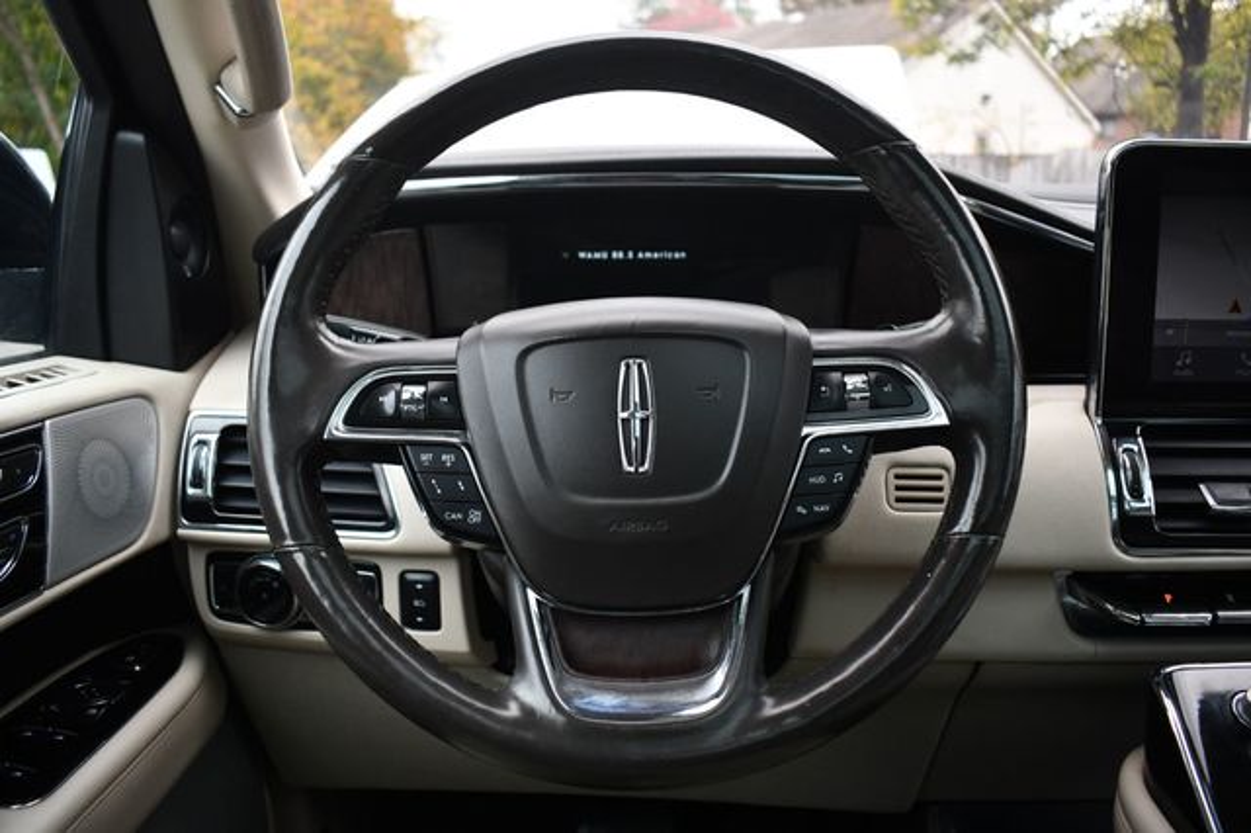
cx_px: 626
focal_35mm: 30
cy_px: 416
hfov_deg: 62.0
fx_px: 1042
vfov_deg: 43.6
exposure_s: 1/250
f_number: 4
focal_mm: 20
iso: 400
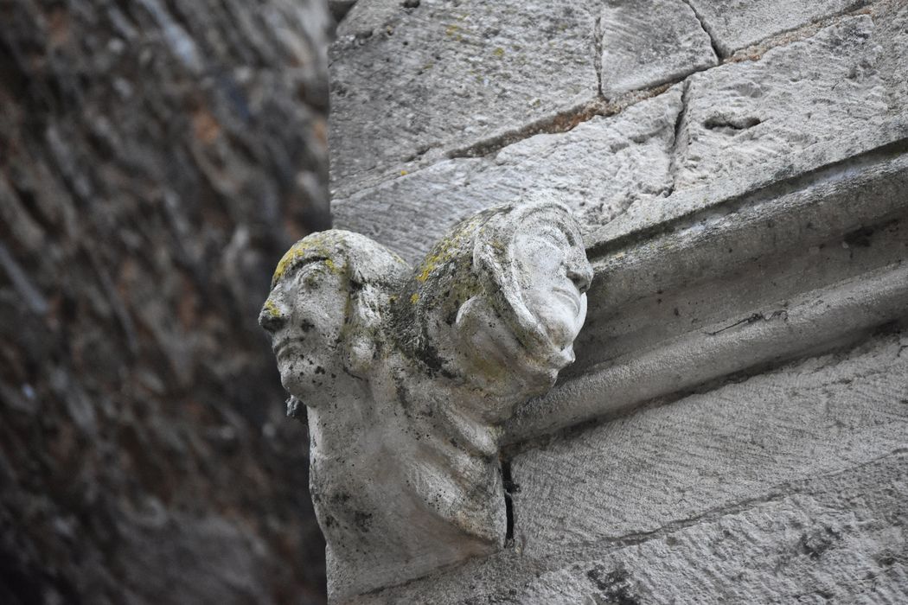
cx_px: 454
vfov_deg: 6.3
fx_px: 5485
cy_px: 302
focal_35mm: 218
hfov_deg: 9.5
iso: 5000
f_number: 5
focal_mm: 145
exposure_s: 1/500
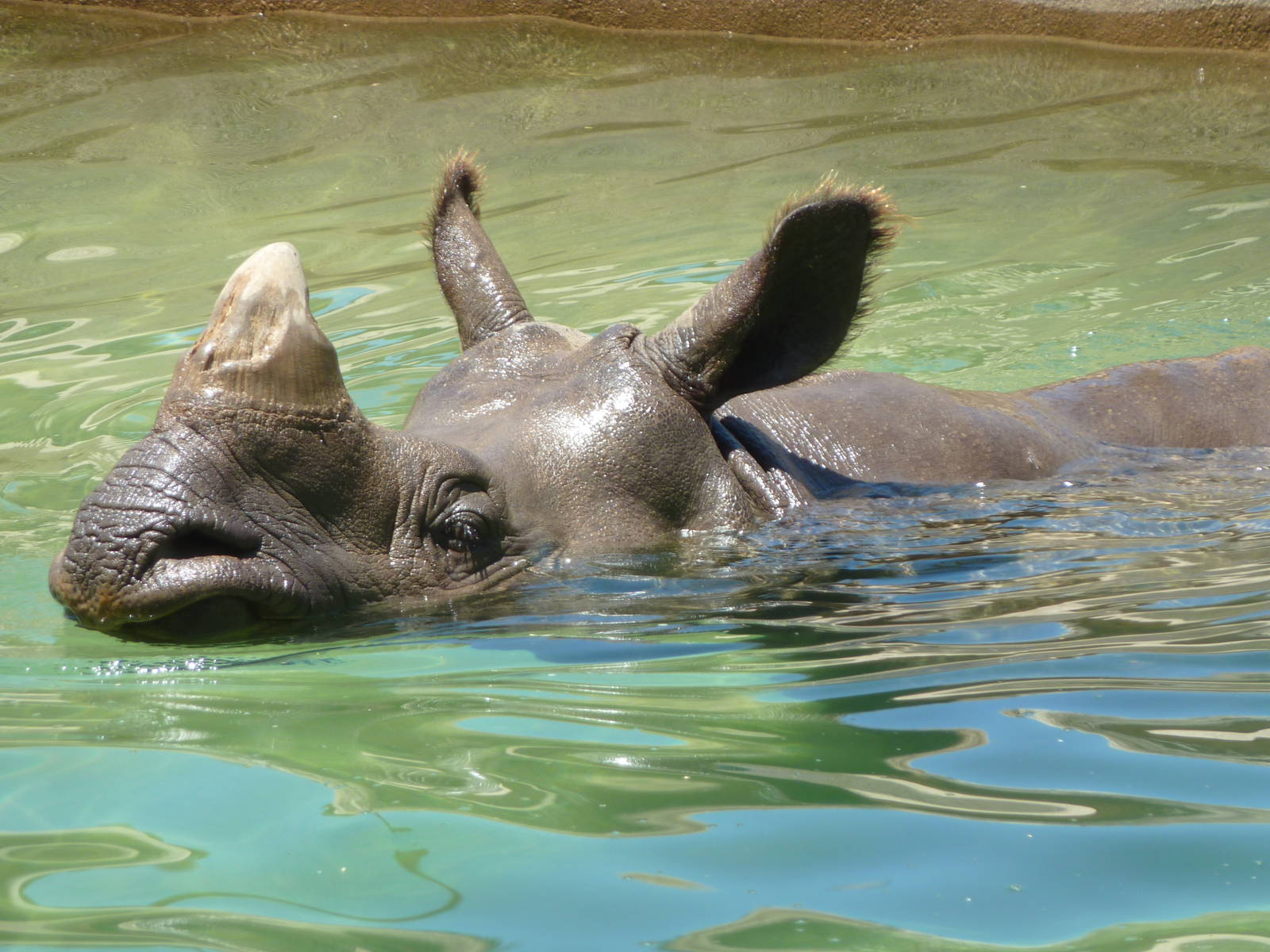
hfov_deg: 6.6
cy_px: 476
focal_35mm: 300
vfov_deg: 5.0
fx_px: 11006
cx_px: 635
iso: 80
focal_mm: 49.2
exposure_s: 1/160
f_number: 4.9
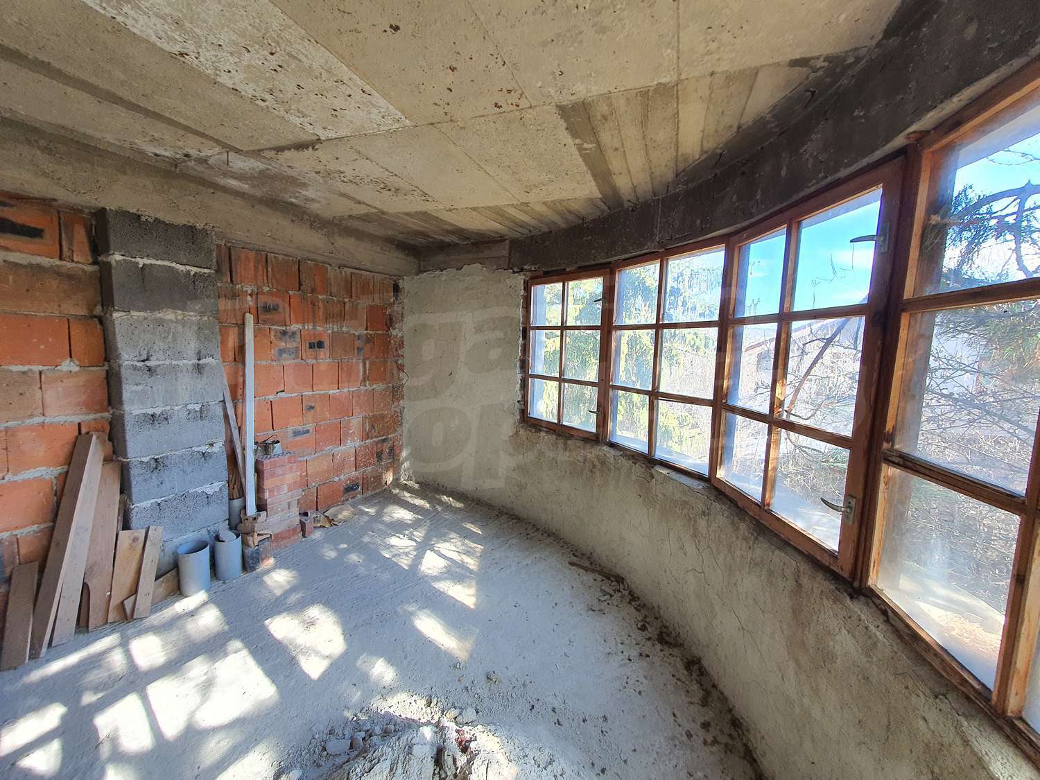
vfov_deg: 89.9
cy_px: 390
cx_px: 520
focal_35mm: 13
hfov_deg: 106.2
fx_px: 391
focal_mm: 1.8
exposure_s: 1/100
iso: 64
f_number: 2.2
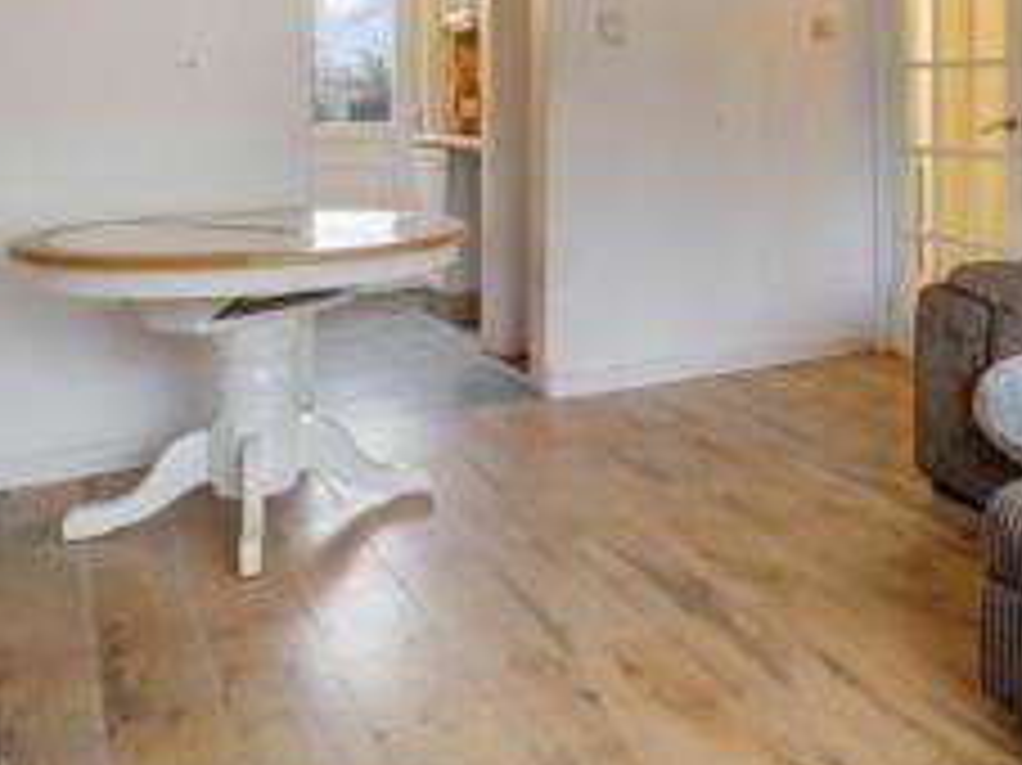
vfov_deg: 38.1
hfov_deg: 48.7
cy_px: 151
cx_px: 804
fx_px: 1062
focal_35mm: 36
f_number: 2.8
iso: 400
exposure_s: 1/20
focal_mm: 7
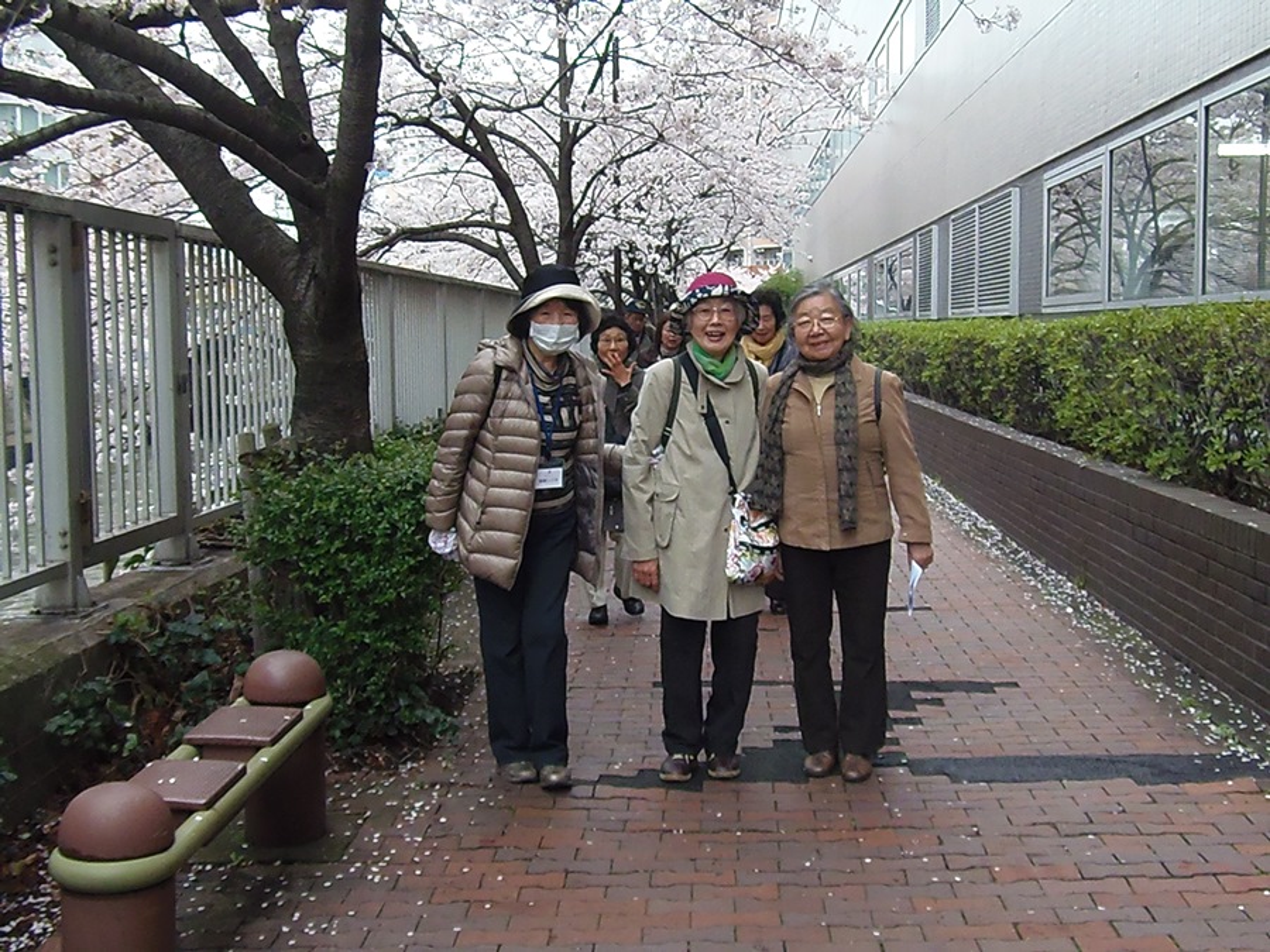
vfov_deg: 34.3
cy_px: 476
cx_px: 635
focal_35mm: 42
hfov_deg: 44.8
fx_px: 1541
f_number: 3.6
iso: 640
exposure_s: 1/320
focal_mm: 7.8
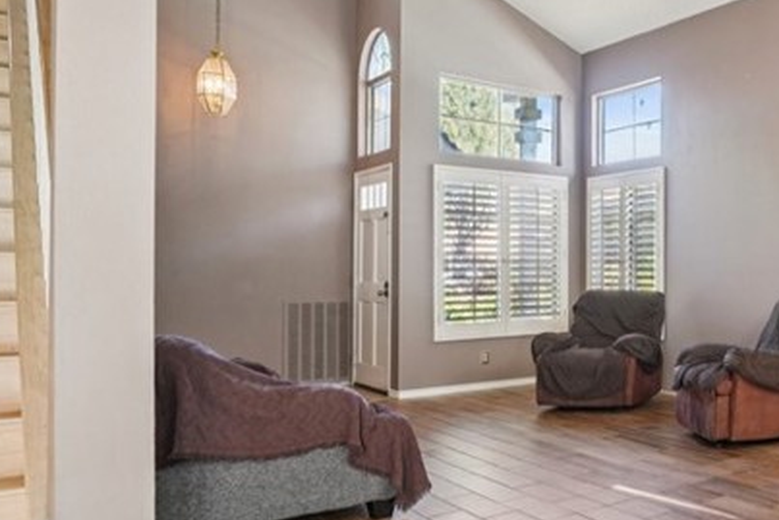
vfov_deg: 40.0
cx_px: 866
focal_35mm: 33
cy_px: 251
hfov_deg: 43.5
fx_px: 714
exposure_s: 1/8
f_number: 8
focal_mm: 13
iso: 400
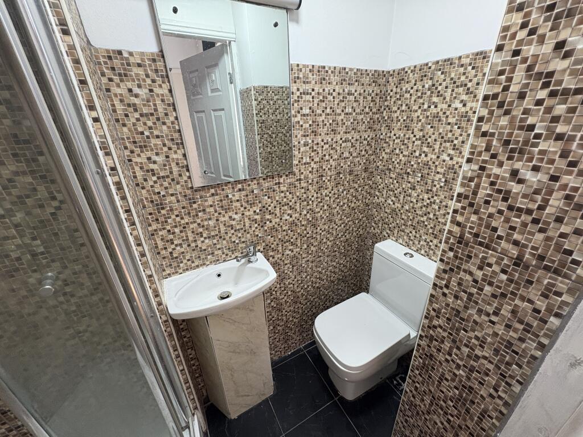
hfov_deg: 102.1
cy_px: 218
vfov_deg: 85.7
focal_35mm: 14
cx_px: 292
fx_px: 236
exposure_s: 1/100
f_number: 2.2
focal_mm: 2.22
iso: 200
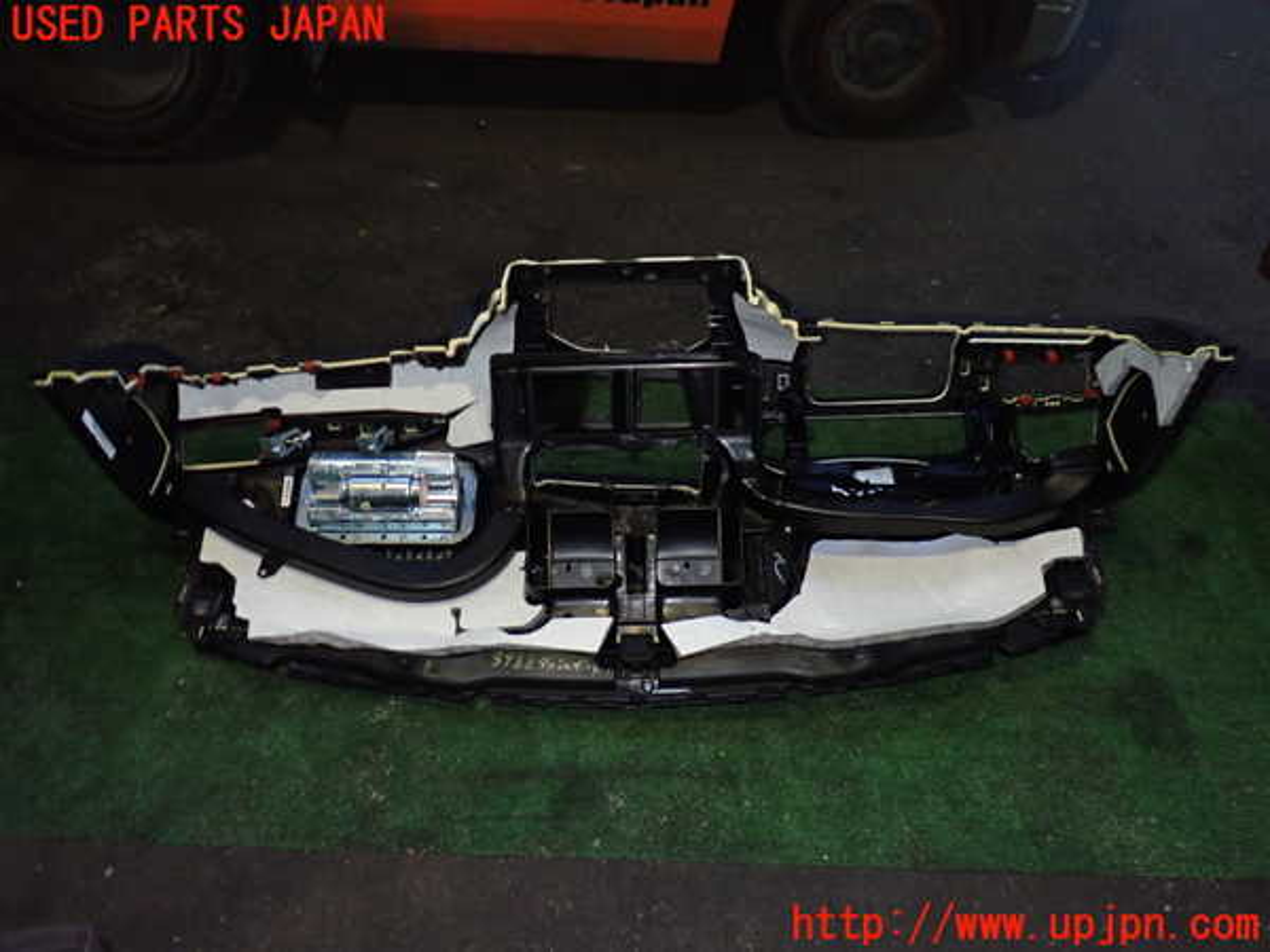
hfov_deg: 60.0
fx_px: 1101
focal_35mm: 30
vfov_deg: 46.8
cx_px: 635
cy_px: 476
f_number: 6.3
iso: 640
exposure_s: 1/30
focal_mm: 5.4
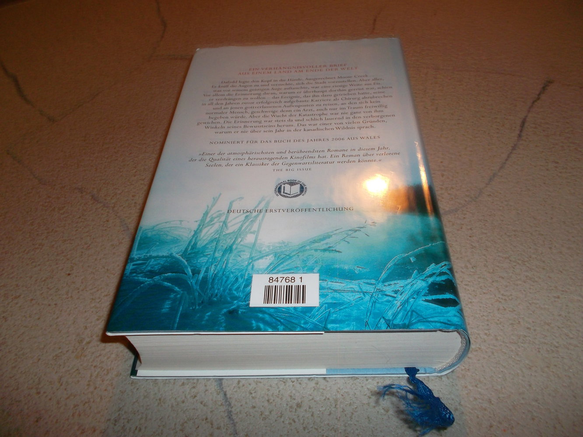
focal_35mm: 28
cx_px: 292
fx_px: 472
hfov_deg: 63.4
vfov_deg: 49.8
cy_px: 218
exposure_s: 1/15
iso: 100
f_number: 3.3
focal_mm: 4.1
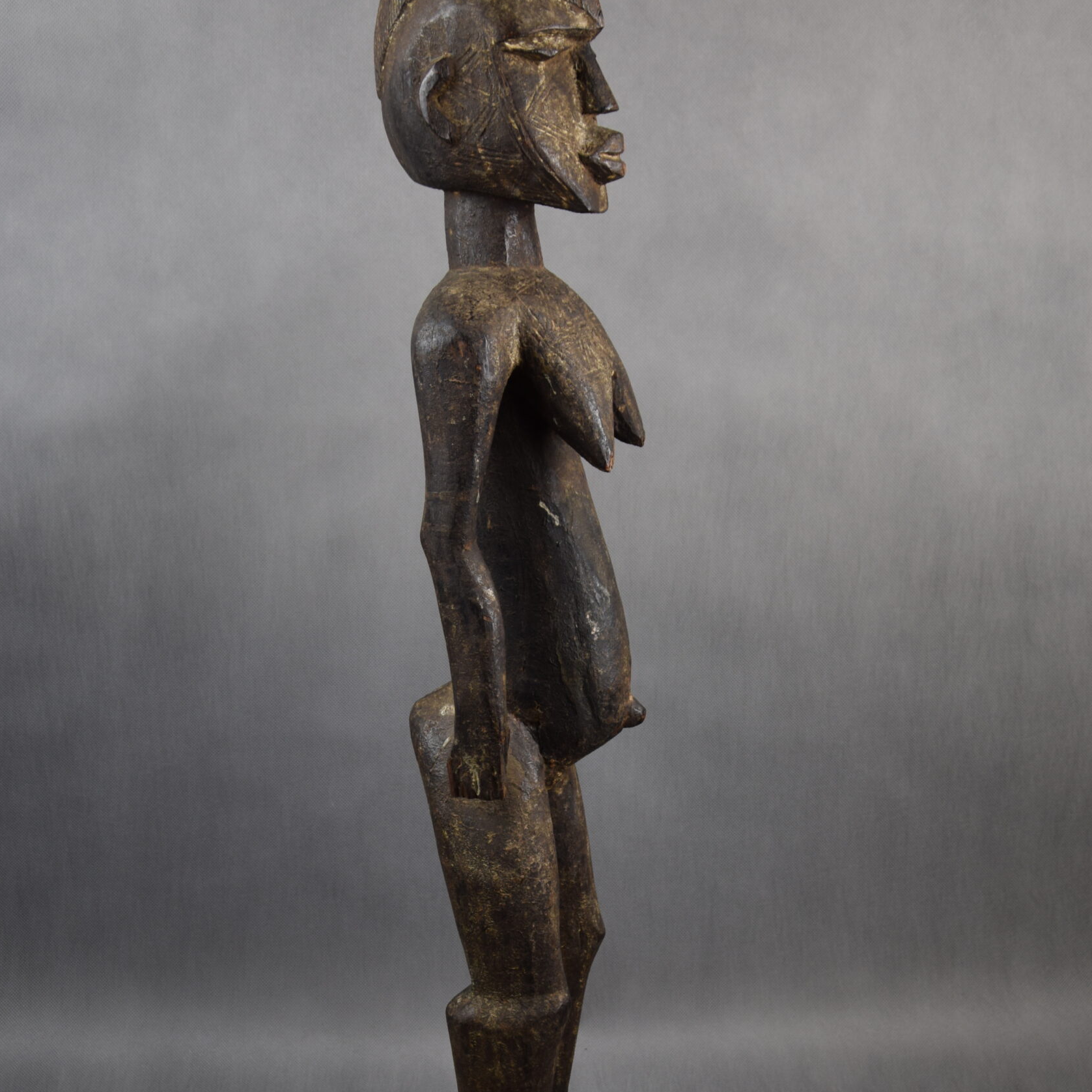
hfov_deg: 34.9
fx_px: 1736
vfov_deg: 34.9
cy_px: 591
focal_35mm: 49
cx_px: 539
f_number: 4
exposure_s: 1/60
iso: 400
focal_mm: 25
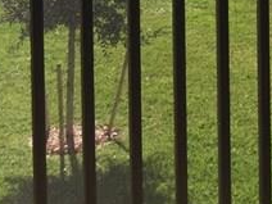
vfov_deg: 9.8
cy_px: -214
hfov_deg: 12.9
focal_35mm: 140
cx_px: 475
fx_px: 1100
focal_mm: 4.15
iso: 32
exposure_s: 1/1163
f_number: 2.2
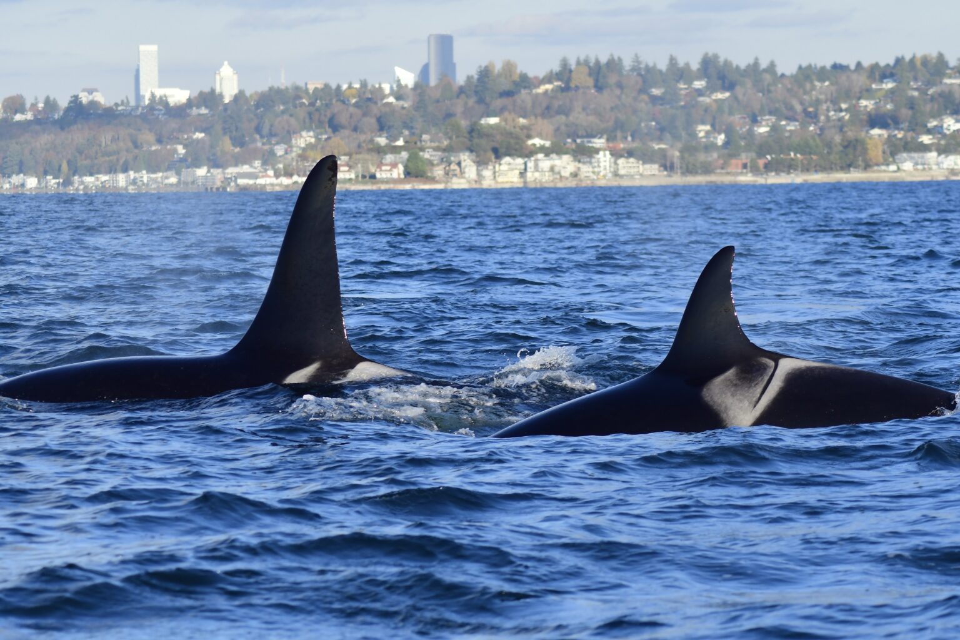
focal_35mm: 180
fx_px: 4800
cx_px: 480
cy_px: 320
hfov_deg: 11.4
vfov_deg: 7.6
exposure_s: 1/1000
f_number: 6.3
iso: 400
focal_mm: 120
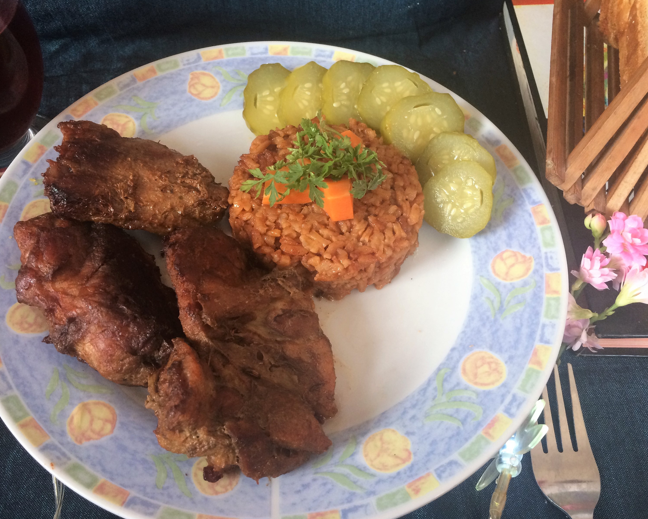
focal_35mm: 31
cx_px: 330
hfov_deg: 57.2
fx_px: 595
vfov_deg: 47.1
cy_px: 264
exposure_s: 1/33
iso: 80
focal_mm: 4.15
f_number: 2.2
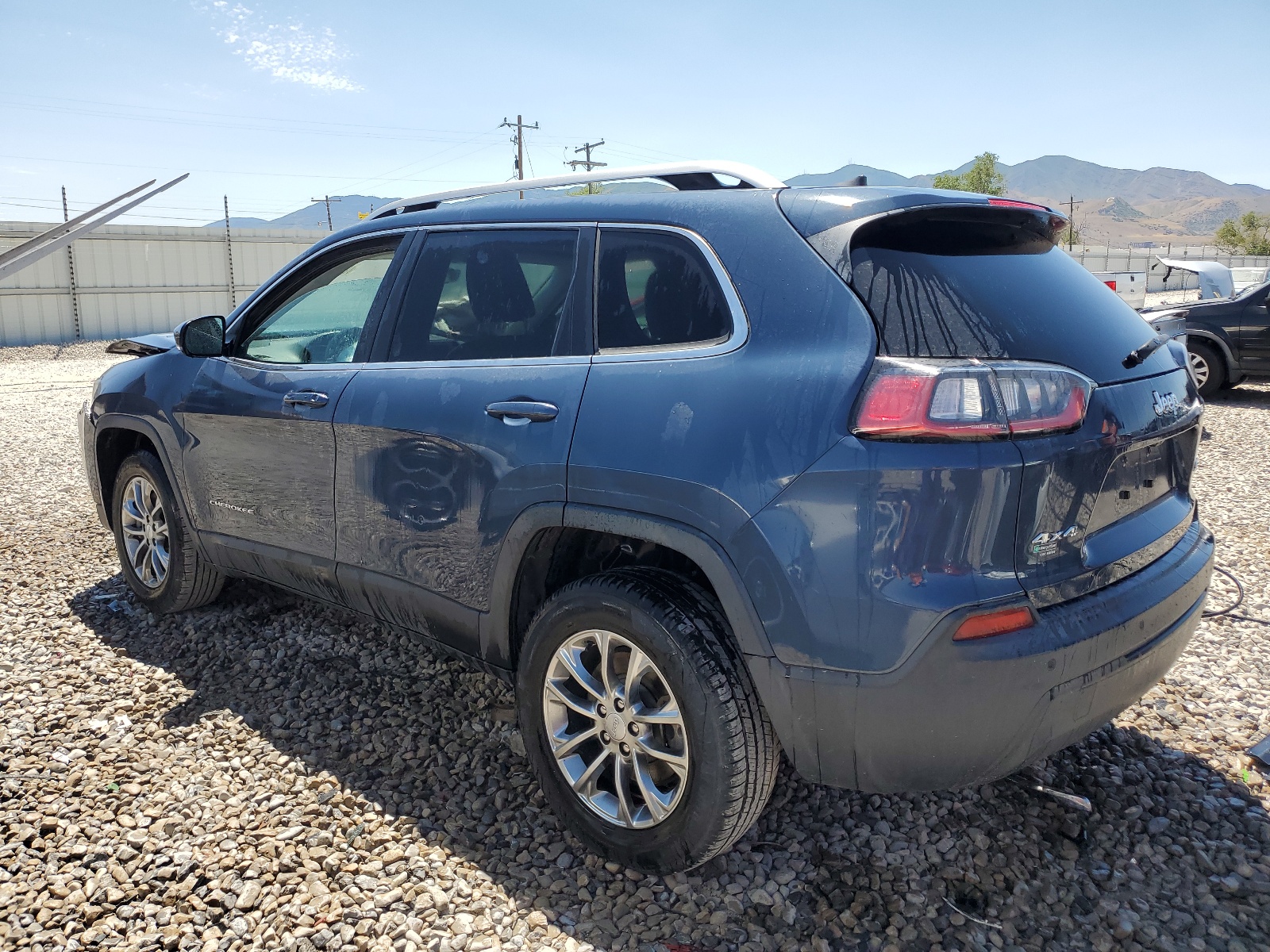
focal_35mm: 26
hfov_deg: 67.3
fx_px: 954
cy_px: 476
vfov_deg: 53.1
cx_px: 635
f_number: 1.5
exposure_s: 1/2000
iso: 50
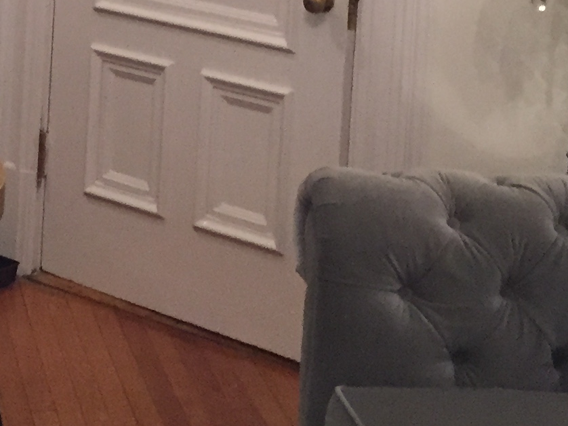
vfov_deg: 12.4
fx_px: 1854
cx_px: 22
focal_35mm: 113
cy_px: -235
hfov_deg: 17.1
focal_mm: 4.15
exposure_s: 1/30
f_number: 2.2
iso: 200
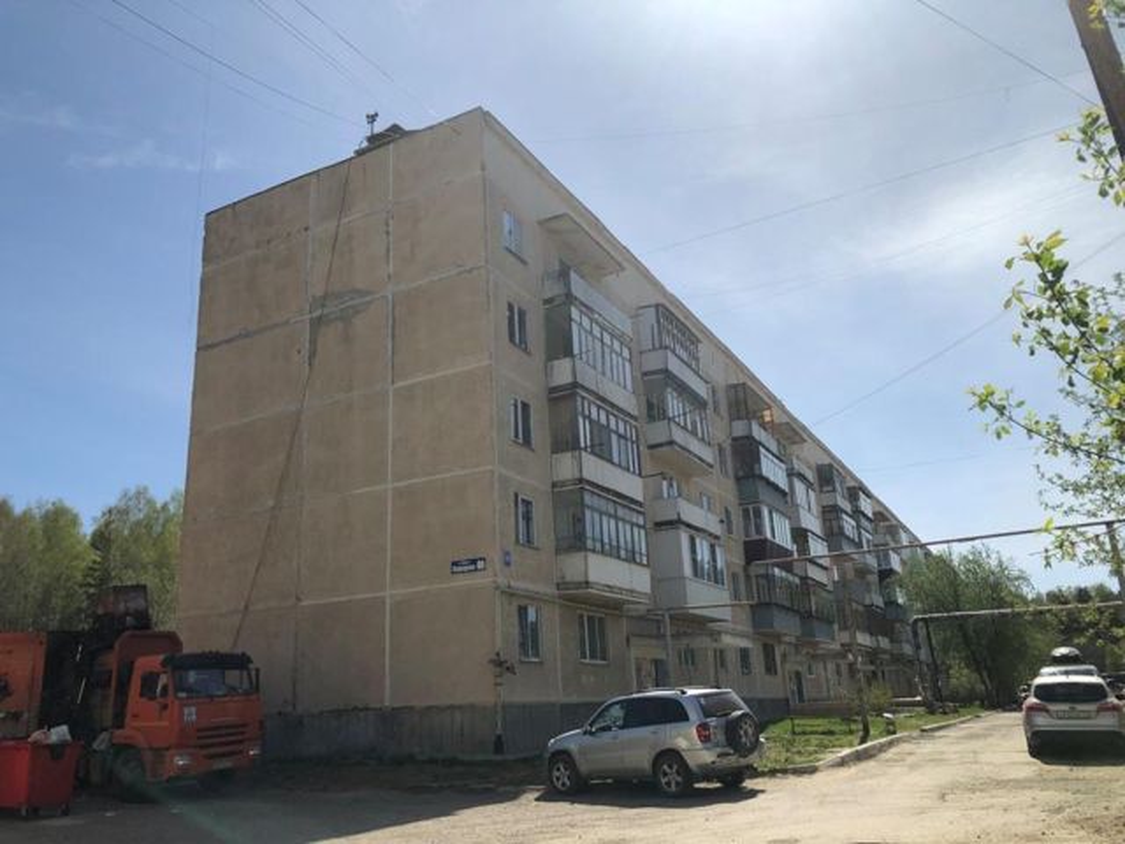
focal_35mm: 28
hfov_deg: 63.4
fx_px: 910
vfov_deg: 49.7
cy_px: 422
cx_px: 562
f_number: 1.8
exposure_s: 1/4367
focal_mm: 3.99
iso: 20
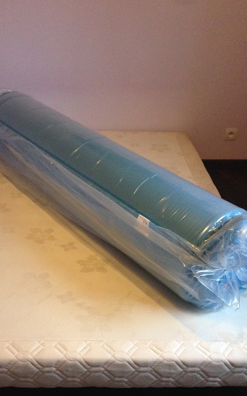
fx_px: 442
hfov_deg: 31.0
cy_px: 222
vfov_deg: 48.1
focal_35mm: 41
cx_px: 86
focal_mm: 4.12
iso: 250
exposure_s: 1/20
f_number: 2.4
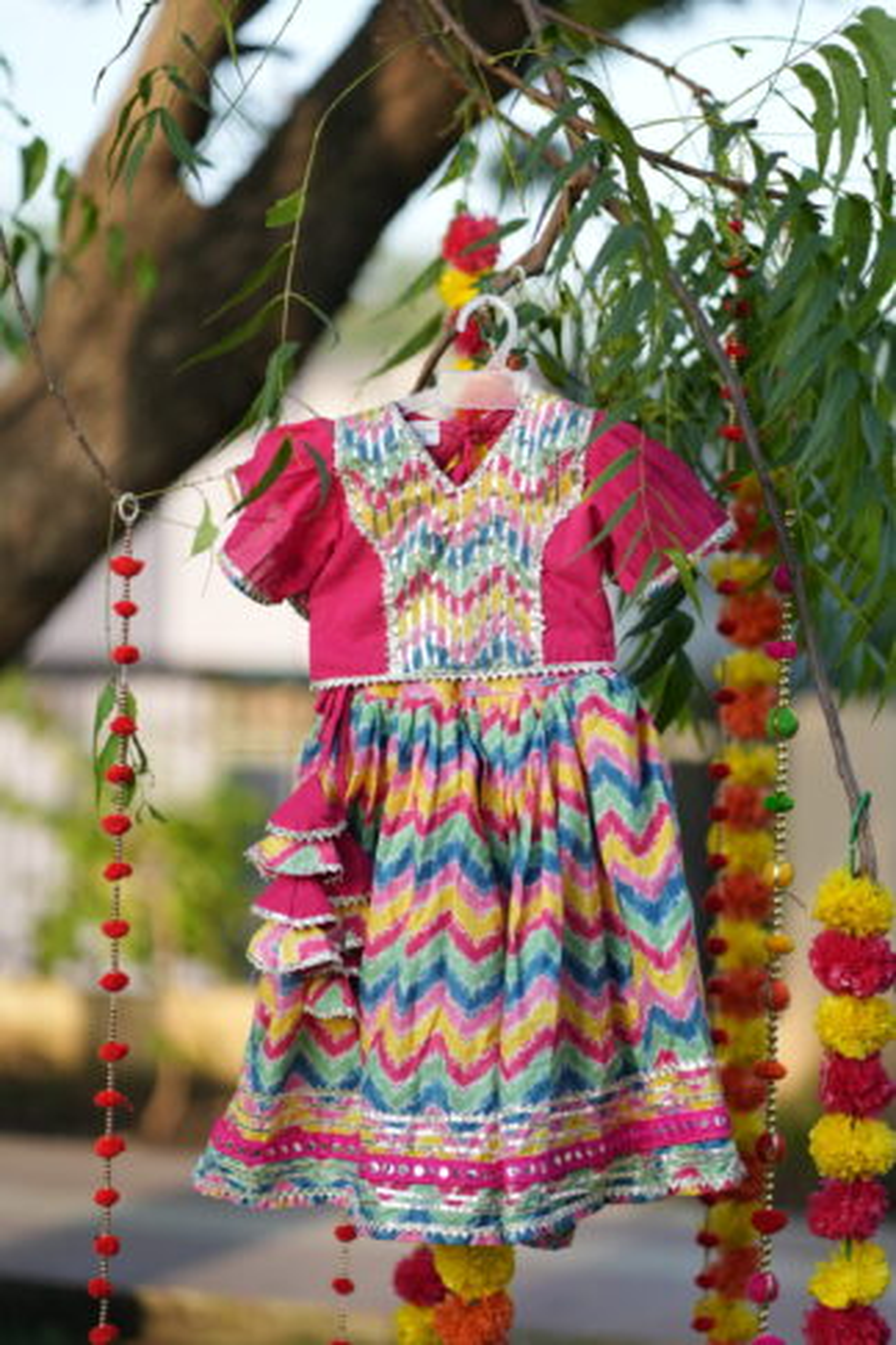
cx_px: 448
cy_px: 672
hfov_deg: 16.1
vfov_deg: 23.9
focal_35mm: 85
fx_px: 3173
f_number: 2
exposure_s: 1/1250
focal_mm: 85
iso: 320
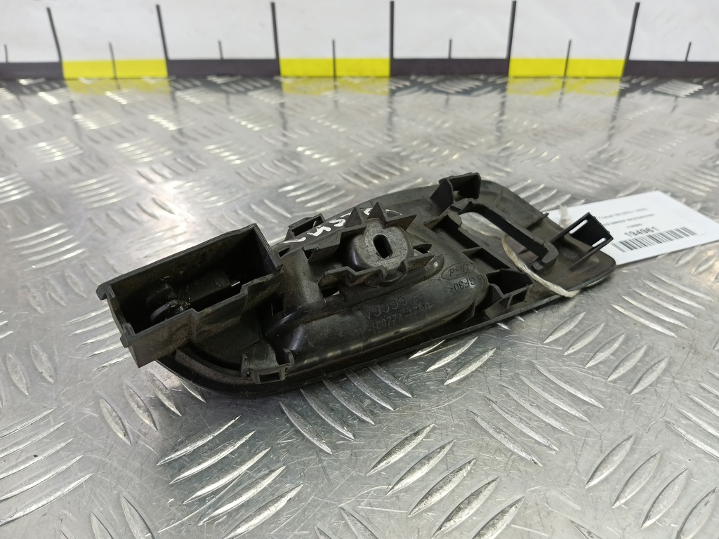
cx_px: 360
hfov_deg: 73.9
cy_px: 270
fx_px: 478
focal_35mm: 23
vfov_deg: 58.9
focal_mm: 4.11
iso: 173
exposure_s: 1/50
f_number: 1.6
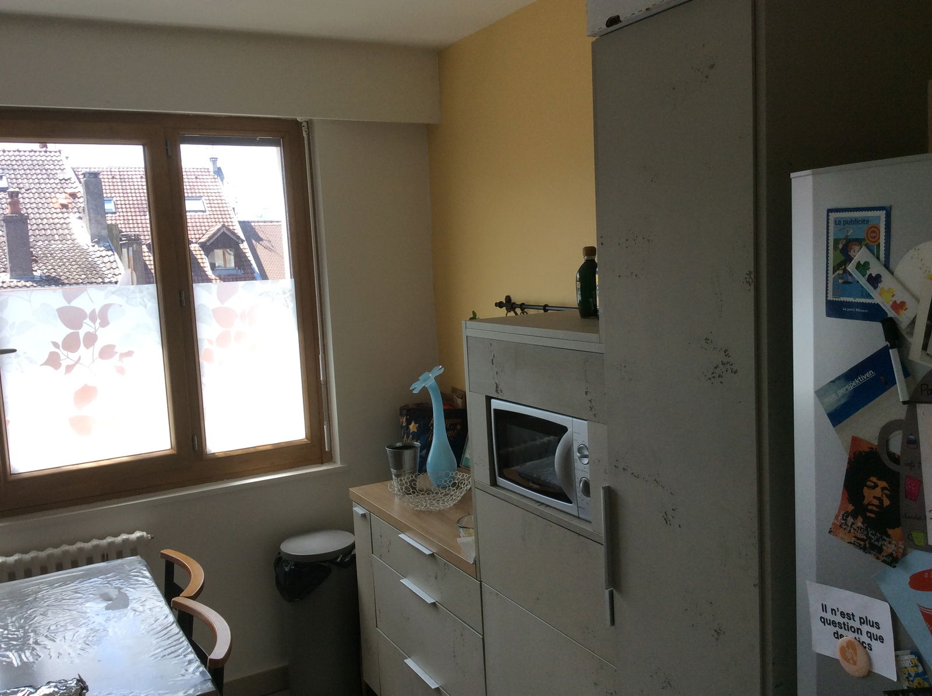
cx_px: 466
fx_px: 860
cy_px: 348
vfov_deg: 44.1
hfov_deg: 56.9
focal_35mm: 32
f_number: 2.4
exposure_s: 1/215
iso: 32
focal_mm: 3.3
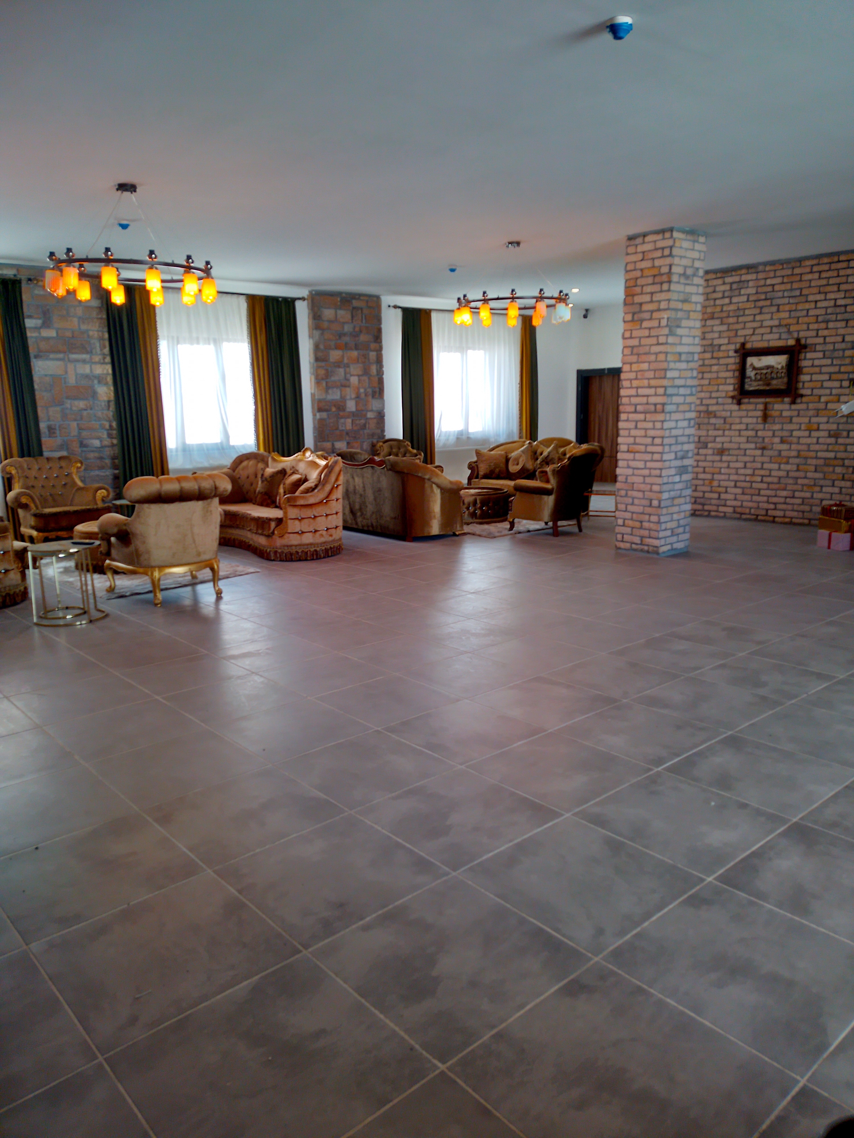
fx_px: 1151
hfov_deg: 40.7
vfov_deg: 52.6
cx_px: 427
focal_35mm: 35
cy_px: 569
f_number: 2.4
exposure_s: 1/50
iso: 100
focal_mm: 3.94
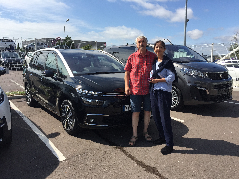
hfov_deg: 61.7
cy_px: 90
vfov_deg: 48.2
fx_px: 200
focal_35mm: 29
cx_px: 120
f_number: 2.2
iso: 32
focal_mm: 4.15
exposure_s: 1/2326
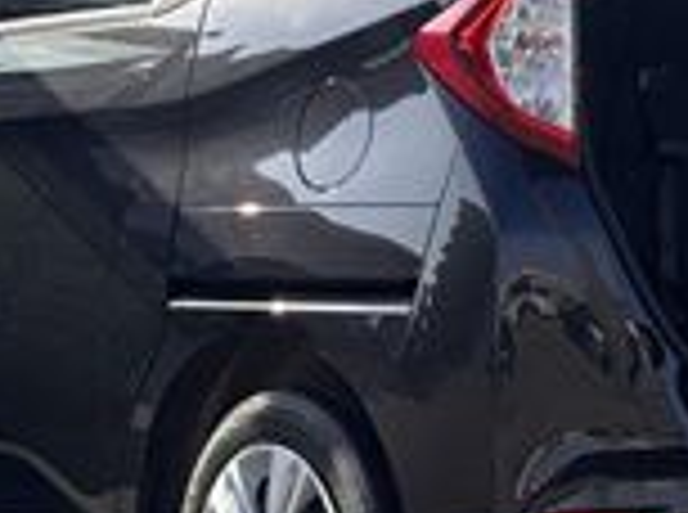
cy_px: 279
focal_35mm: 218
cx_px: 378
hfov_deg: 9.1
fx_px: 4323
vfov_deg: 6.8
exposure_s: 1/1592
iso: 40
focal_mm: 5.96
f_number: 1.6
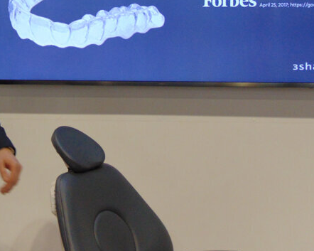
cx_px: 42
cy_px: 17
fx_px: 724
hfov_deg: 23.9
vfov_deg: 19.2
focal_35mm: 78
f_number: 3.3
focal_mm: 6.9
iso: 100
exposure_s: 1/30
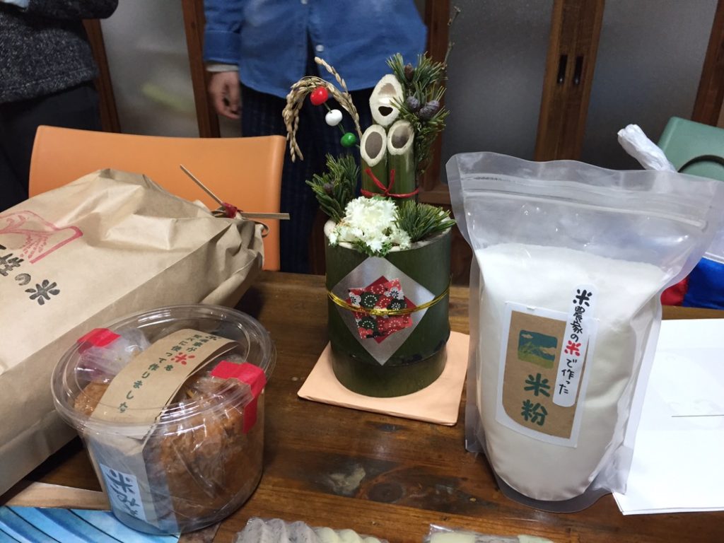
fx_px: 607
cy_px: 272
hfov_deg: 61.7
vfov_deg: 48.2
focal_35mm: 29
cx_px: 362
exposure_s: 1/30
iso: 125
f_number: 2.2
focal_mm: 4.15
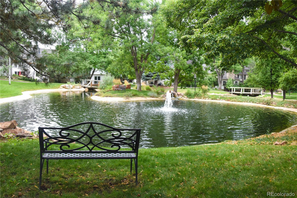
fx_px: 223
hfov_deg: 67.4
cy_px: 99
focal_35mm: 27
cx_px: 148
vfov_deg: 47.9
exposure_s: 1/125
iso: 400
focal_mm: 18
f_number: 5.6
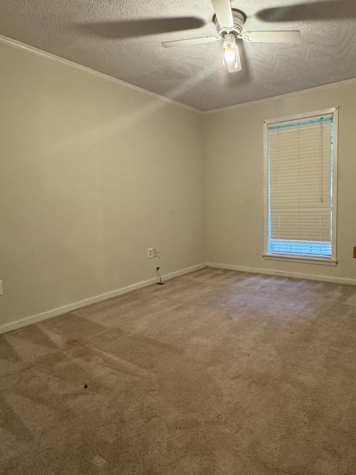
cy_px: 219
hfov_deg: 59.8
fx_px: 302
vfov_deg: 76.3
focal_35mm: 22
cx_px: 236
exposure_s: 1/60
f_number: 2.2
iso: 400
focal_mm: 2.22
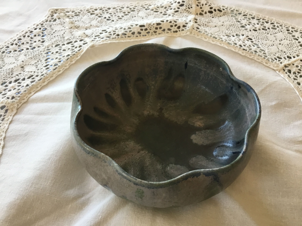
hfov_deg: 58.4
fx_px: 270
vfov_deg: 45.4
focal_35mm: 31
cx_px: 151
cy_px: 113
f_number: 2.4
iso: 40
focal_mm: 3.3
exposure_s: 1/33
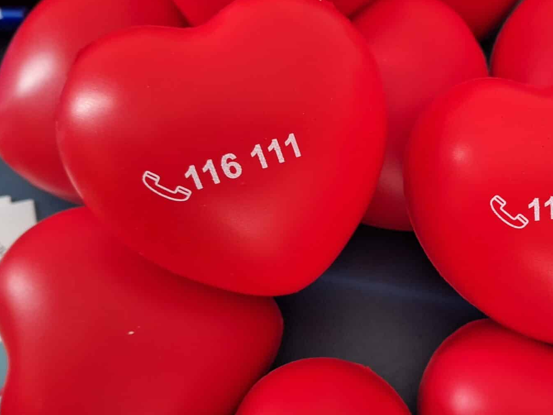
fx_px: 703
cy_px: 210
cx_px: 448
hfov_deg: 41.0
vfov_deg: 32.9
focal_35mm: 44
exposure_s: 1/25
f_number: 1.8
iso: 400
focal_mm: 5.54
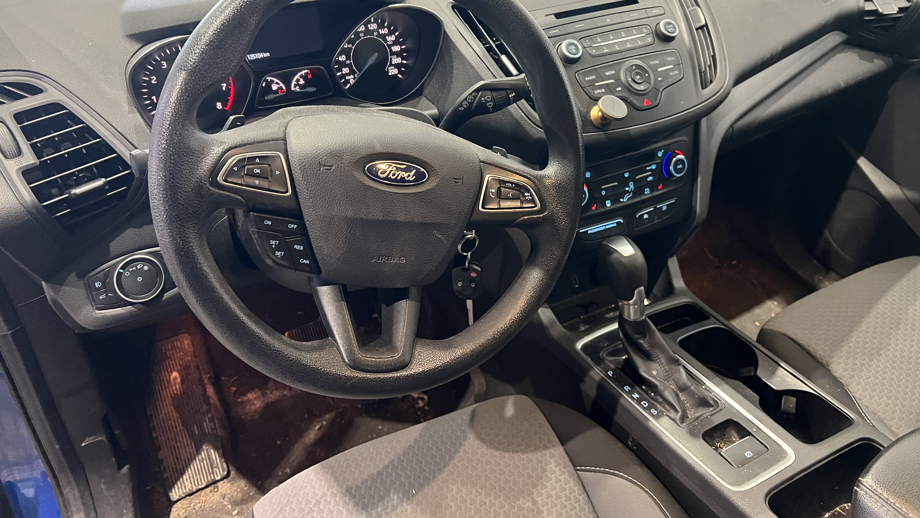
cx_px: 451
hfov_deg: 66.1
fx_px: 707
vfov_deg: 39.8
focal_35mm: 29
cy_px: 178
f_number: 1.5
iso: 500
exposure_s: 1/60
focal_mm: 5.7
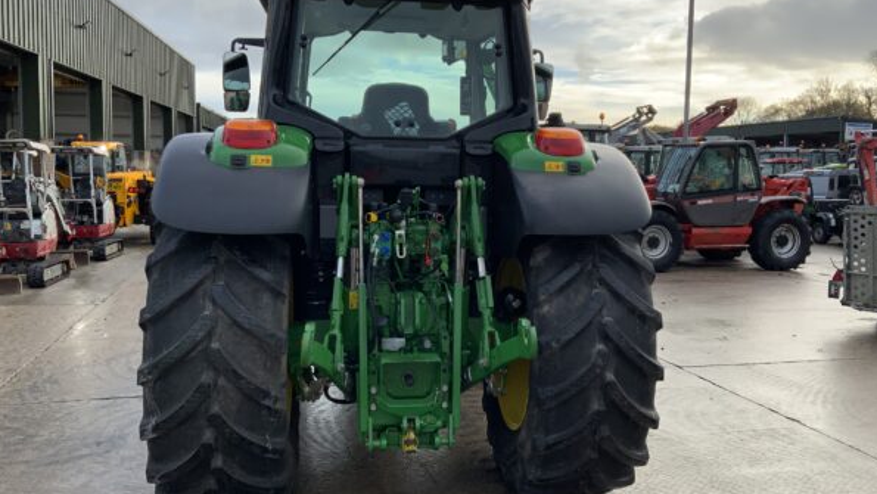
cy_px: 246
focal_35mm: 34
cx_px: 460
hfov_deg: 58.0
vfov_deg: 34.7
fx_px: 791
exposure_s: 1/586
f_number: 1.8
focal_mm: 3
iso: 16
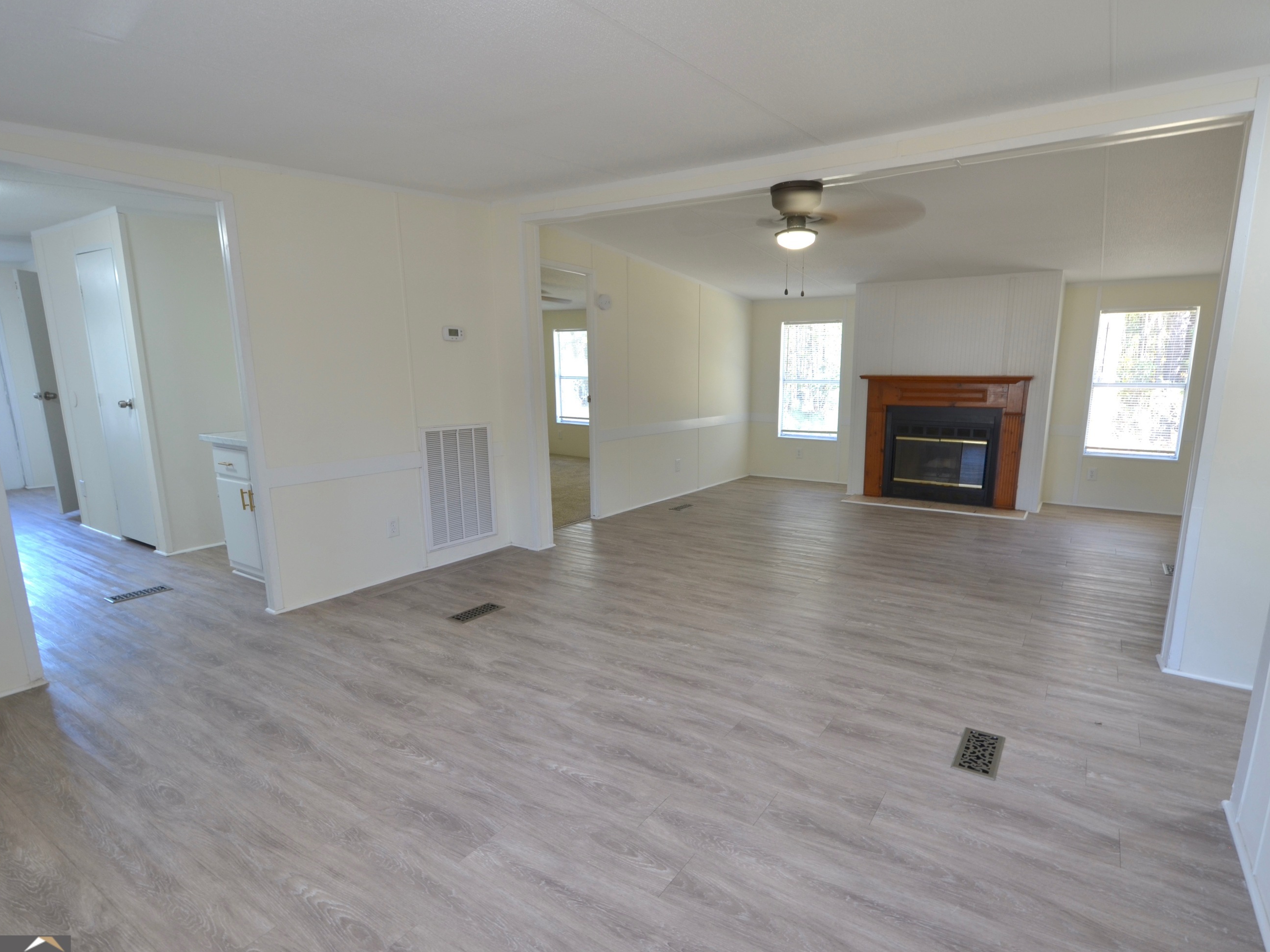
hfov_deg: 90.9
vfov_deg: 74.7
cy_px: 488
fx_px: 624
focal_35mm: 17
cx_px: 673
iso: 200
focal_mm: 10
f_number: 8
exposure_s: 1/6
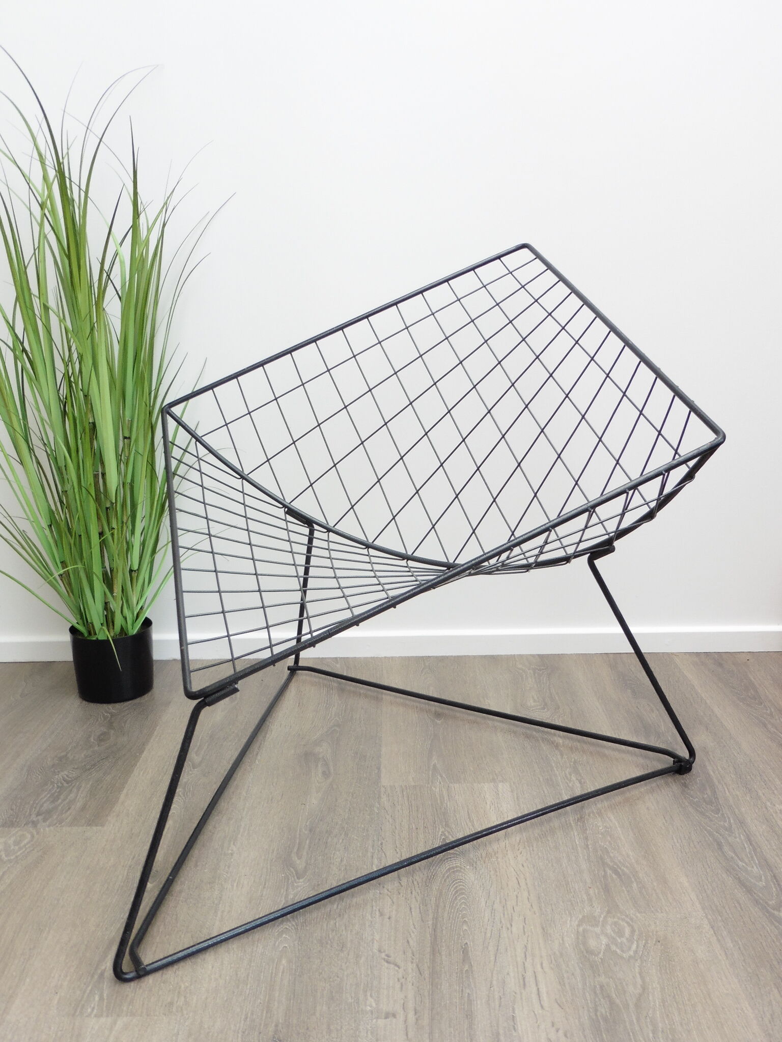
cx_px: 391
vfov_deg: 60.0
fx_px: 904
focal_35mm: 30
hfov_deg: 46.8
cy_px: 521
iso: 100
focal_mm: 5.4
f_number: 3.6
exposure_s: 1/100
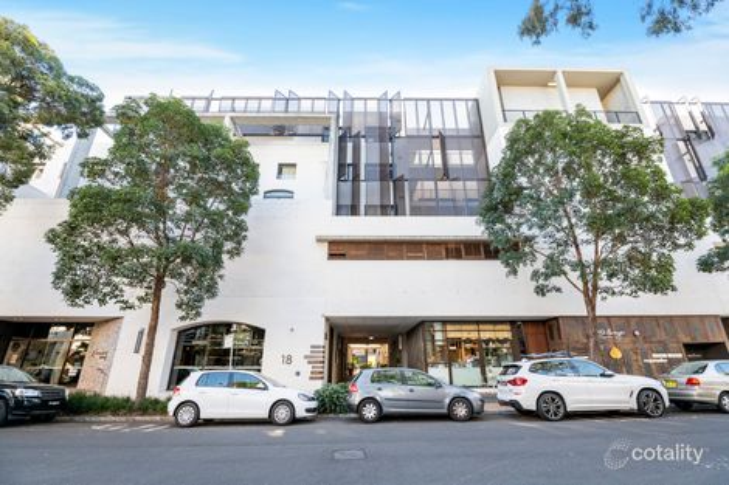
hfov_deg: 100.4
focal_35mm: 15
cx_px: 364
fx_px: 304
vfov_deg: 77.3
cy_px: 242
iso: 320
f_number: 4
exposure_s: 1/125
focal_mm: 15
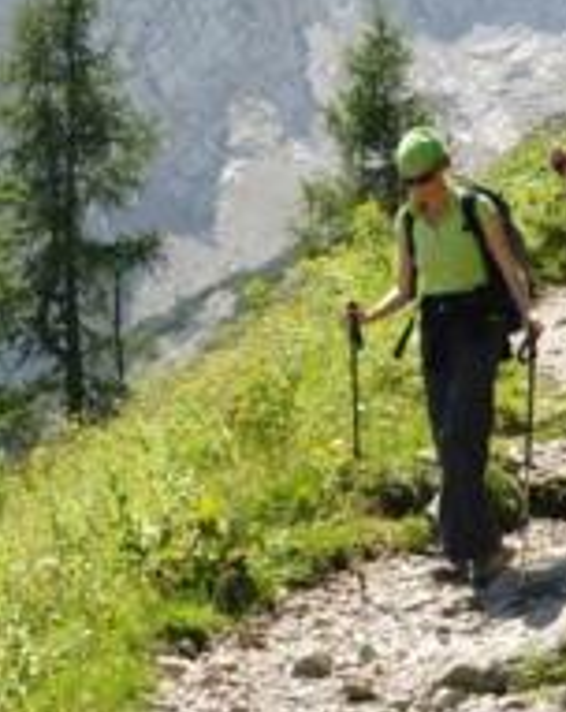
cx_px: 158
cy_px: -52
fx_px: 3185
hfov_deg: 10.1
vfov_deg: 12.5
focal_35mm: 152
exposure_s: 1/250
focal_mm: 31
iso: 200
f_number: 10
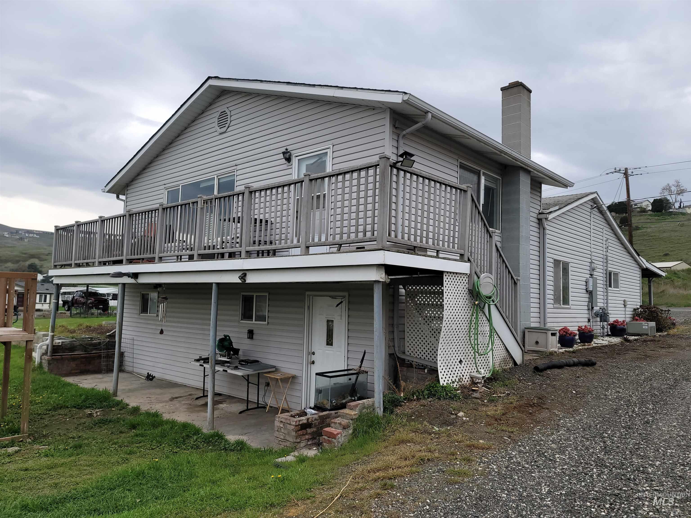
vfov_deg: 54.9
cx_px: 346
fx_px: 499
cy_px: 259
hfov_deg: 69.4
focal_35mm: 25
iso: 20
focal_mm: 7
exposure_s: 1/125
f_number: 1.8
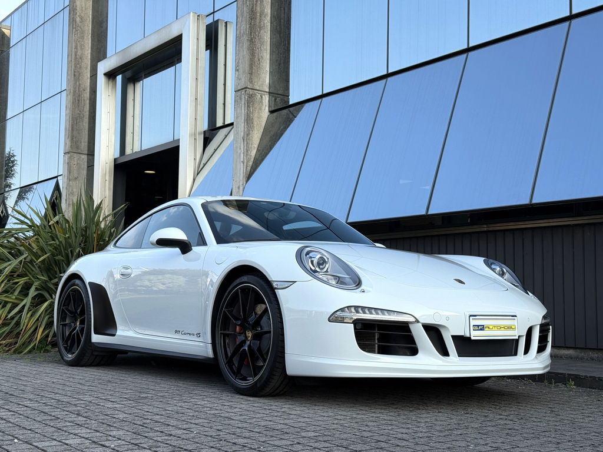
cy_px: 226
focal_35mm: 48
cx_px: 302
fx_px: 836
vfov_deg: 30.3
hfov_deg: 39.7
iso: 64
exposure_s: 1/1377
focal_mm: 6.76
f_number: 1.78
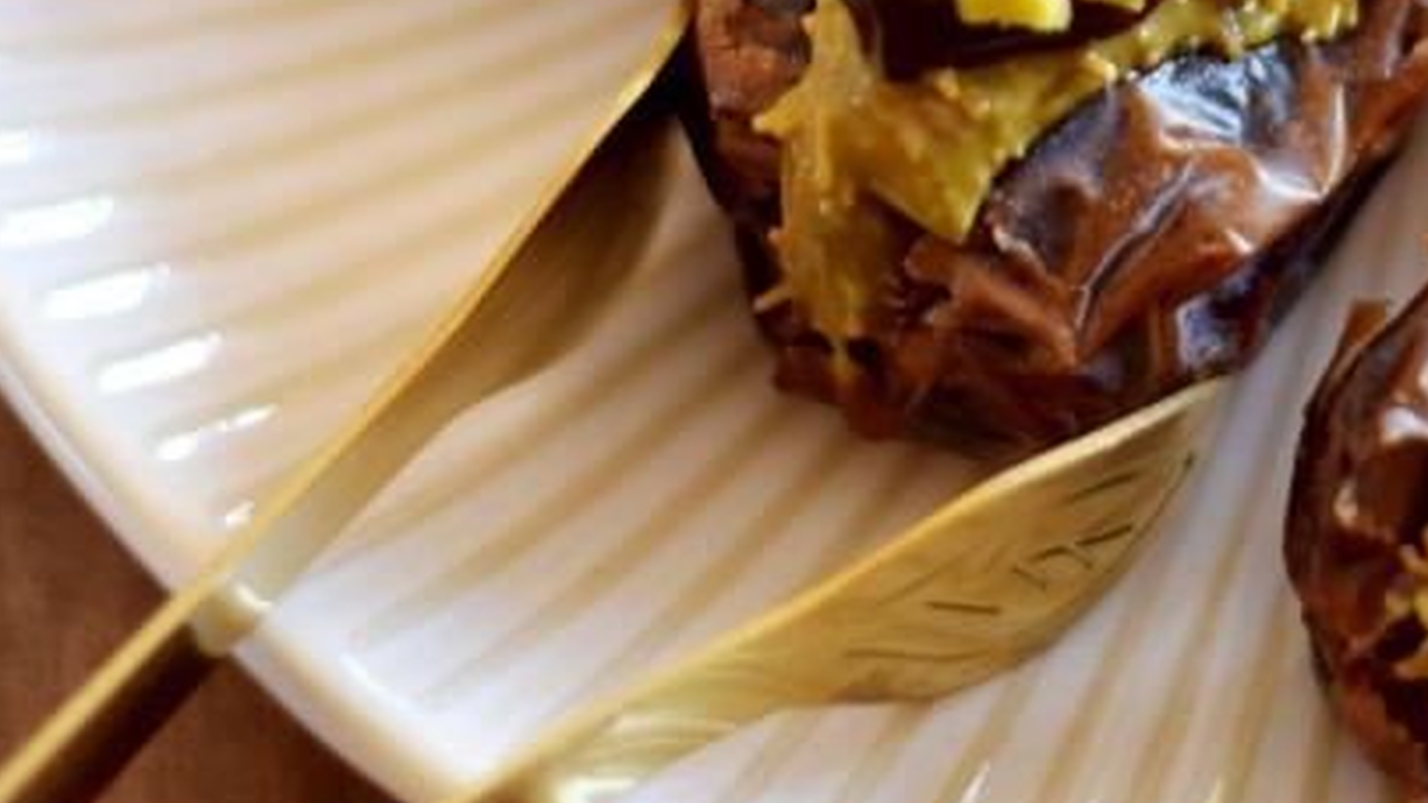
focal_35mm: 199
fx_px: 7533
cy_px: -163
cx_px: 953
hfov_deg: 10.8
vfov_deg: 6.1
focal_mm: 50
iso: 200
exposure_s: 1/250
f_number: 1.8
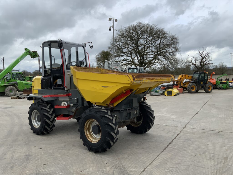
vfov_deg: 48.2
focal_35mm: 29
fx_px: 195
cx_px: 116
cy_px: 88
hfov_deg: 61.7
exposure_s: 1/883
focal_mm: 3
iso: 16
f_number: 1.8
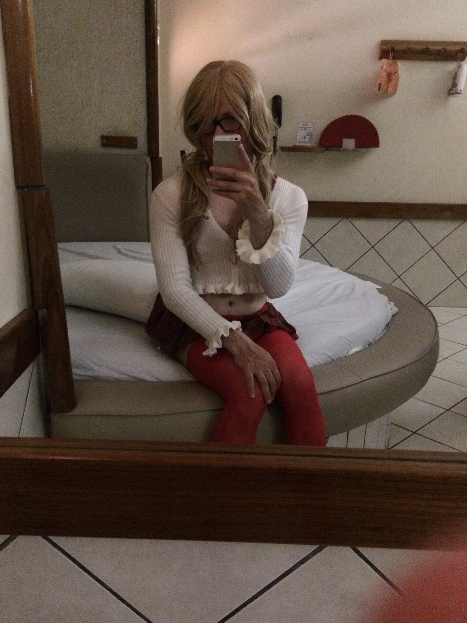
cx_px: 222
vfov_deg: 58.3
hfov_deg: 45.4
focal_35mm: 31
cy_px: 322
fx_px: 558
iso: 640
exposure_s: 1/15
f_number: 2.2
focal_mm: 4.15
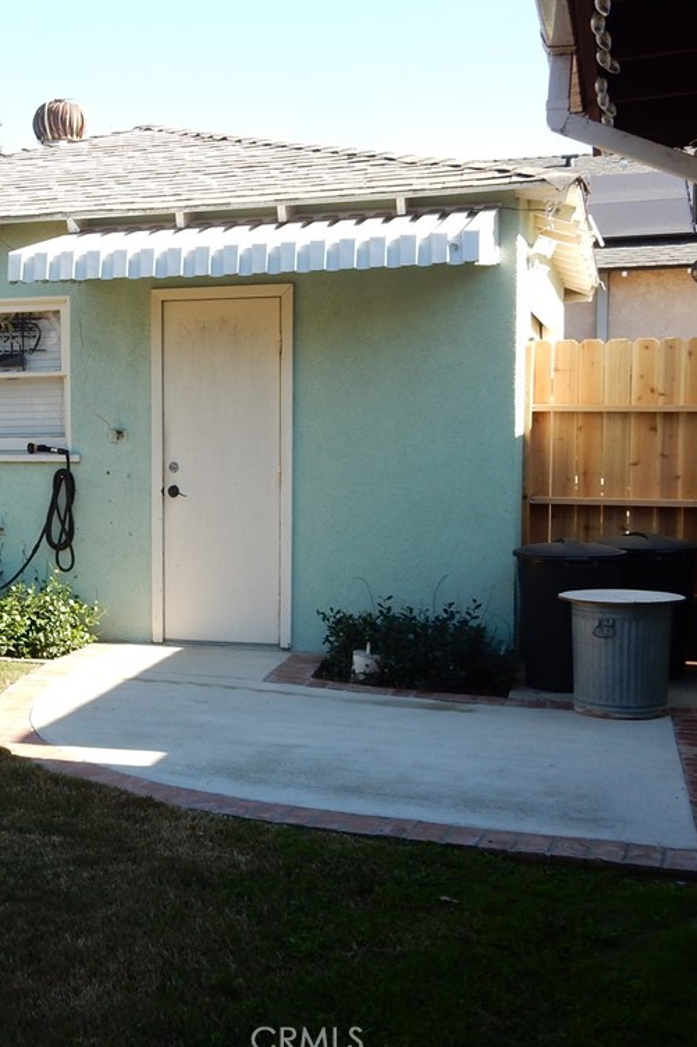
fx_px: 1482
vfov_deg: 38.9
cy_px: 525
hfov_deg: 25.6
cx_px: 65
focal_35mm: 51
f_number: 4
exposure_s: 1/250
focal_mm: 6.4
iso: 125
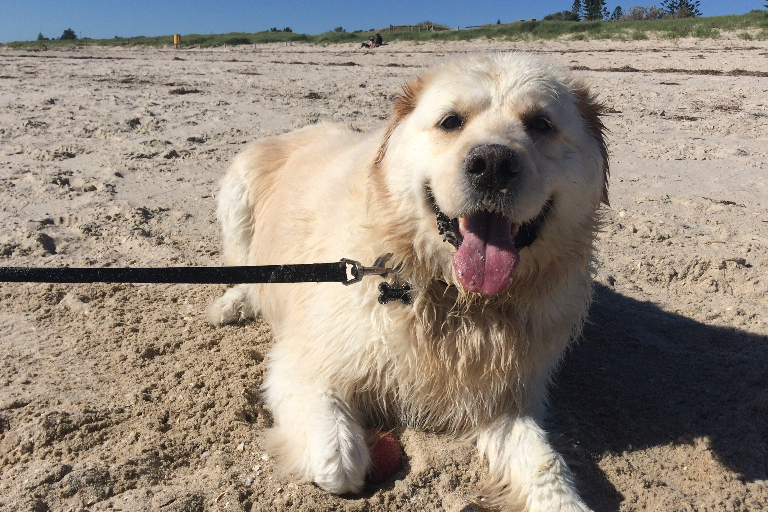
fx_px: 661
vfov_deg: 42.3
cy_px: 278
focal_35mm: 31
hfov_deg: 60.3
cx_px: 379
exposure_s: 1/5882
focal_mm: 4.15
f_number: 2.2
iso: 40
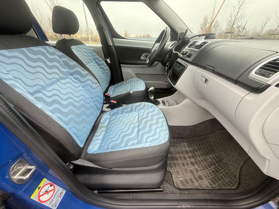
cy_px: 104
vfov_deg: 85.7
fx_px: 113
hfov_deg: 102.1
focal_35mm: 14
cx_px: 140
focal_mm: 2.22
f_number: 2.2
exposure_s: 1/99
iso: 80
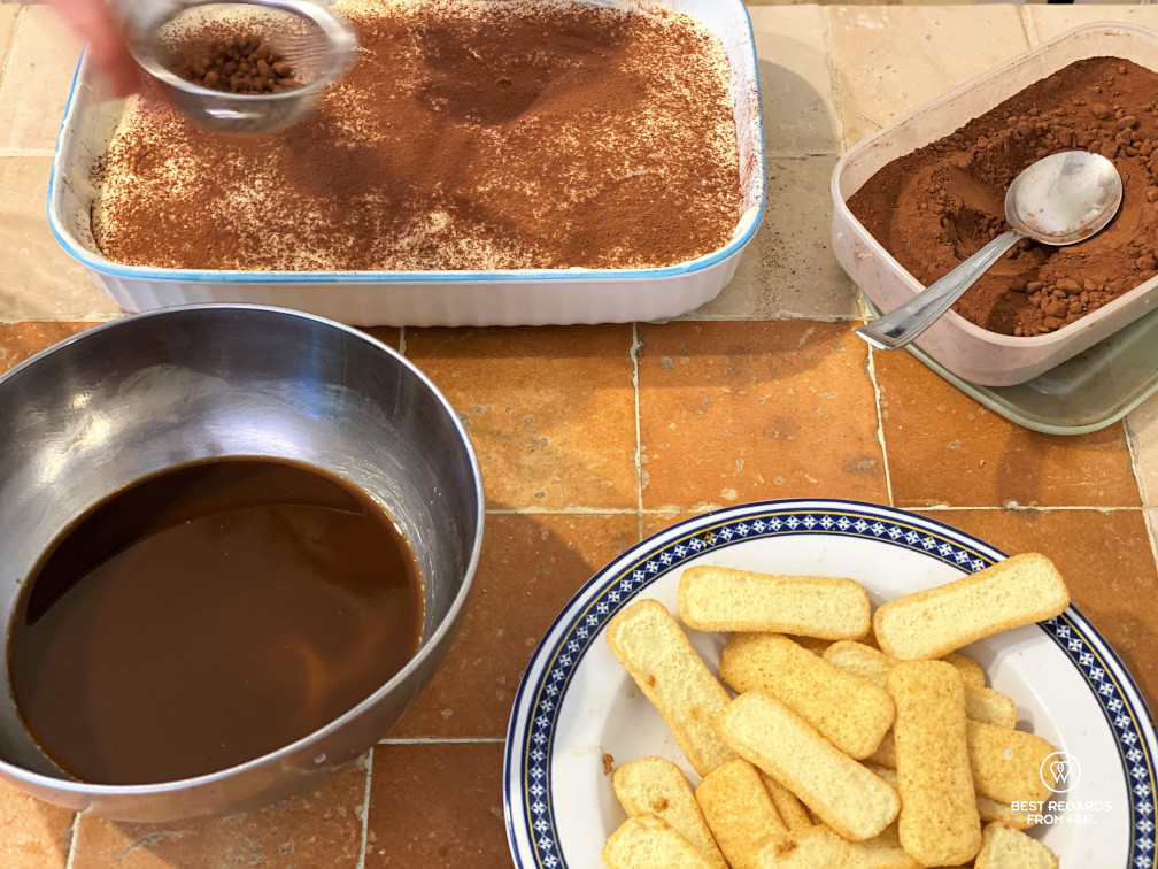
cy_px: 434
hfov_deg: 36.8
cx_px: 579
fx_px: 1740
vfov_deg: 28.0
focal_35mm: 52
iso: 250
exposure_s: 1/33
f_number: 2
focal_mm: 6
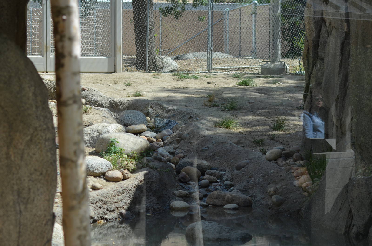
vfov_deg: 13.0
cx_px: 186
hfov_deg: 19.5
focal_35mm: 105
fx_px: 1083
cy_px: 123
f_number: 5.6
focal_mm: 70
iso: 200
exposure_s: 1/500
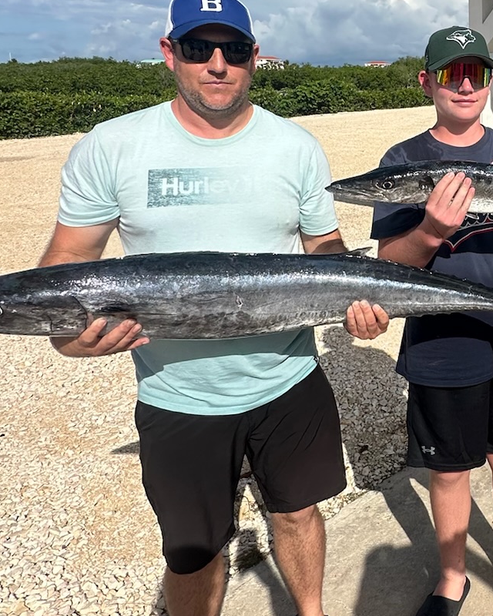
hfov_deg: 36.0
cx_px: 539
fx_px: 638
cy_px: 203
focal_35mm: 35
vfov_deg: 50.6
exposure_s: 1/3401
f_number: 2.2
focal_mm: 2.22
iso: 50
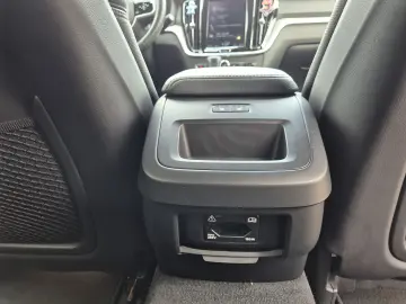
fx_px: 270
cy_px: 152
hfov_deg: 73.9
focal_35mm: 23
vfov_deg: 58.9
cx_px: 203
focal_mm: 5.4
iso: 320
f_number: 1.8
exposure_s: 1/100
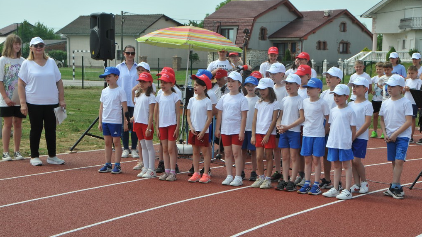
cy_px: 135
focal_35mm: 79
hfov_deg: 26.9
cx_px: 210
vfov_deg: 15.3
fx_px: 884
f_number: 8
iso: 200
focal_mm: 50
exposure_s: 1/250
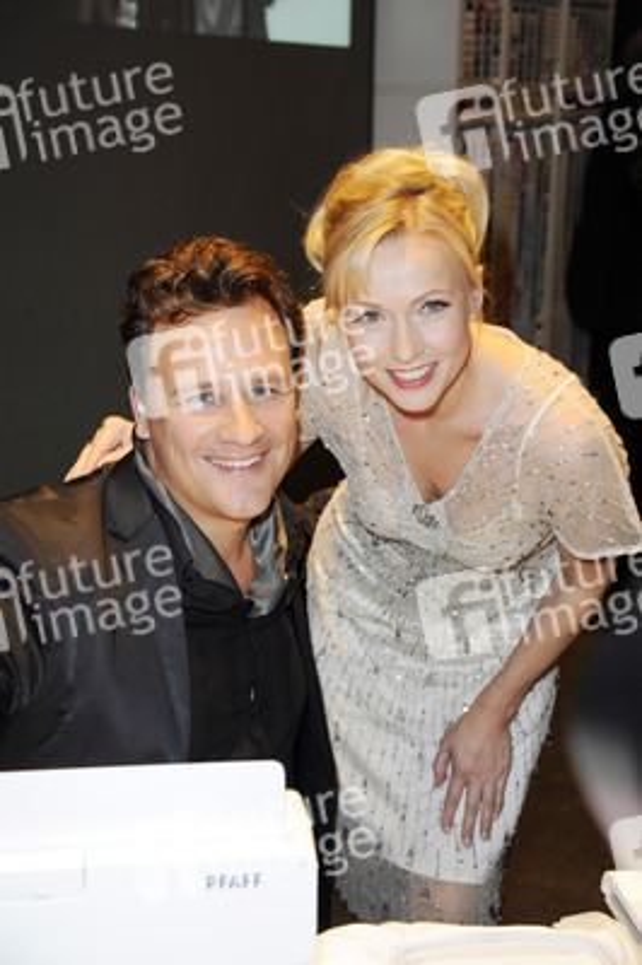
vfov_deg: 31.0
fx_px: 1742
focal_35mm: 65
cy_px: 482
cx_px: 321
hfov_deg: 20.9
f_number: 5.6
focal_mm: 65
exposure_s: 1/40
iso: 1000
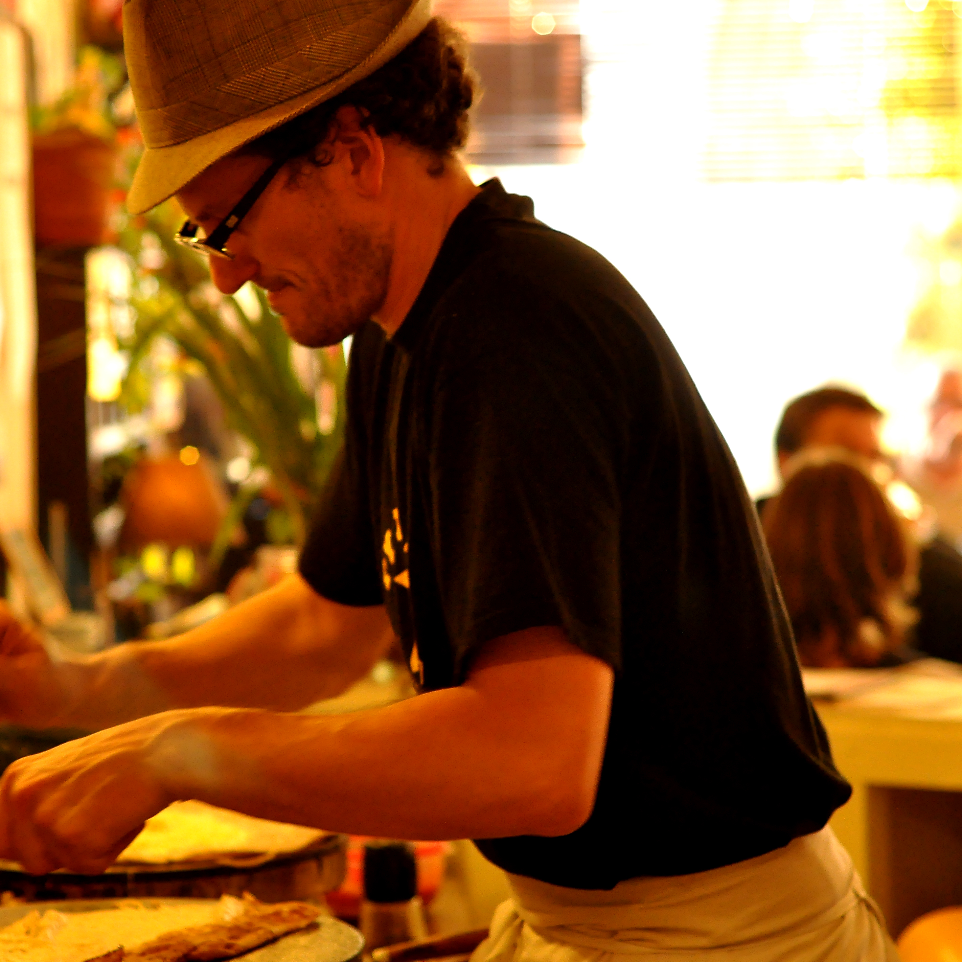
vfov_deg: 18.1
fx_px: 3018
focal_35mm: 96
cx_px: 390
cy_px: 481
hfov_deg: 18.1
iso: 1600
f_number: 3.2
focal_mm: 50
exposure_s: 1/60
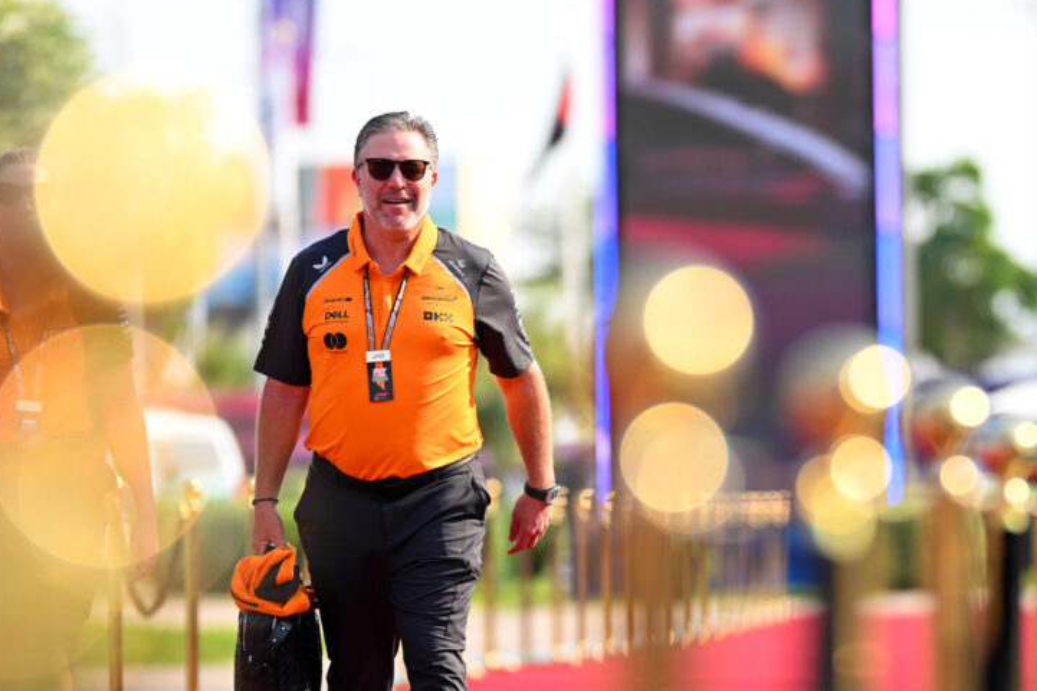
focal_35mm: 280
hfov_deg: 7.4
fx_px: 8061
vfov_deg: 4.9
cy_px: 461
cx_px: 559
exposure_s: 1/3200
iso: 180
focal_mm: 135
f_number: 1.8
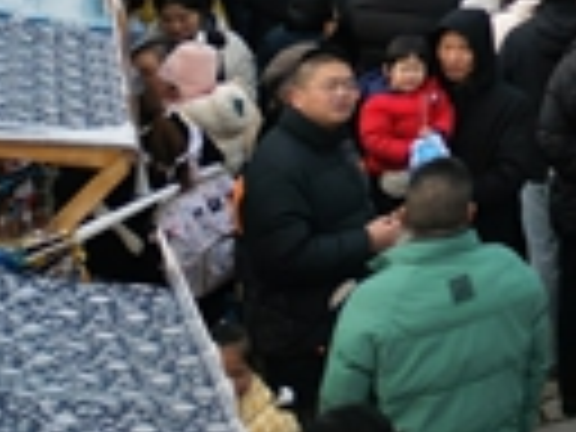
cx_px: 1314
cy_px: -407
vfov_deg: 10.5
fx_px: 2180
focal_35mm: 131
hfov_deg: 12.4
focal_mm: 6.72
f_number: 1.7
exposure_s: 1/2000
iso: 100
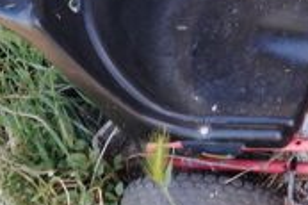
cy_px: 66
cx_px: 340
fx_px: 641
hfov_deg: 25.1
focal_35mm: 75
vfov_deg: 18.1
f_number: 2.2
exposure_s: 1/60
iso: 110
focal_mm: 3.46
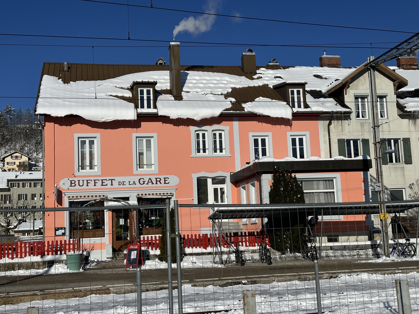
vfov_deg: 30.3
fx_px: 581
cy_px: 157
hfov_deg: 39.7
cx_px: 210
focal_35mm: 48
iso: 64
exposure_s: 1/13699
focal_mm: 6.86
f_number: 1.78
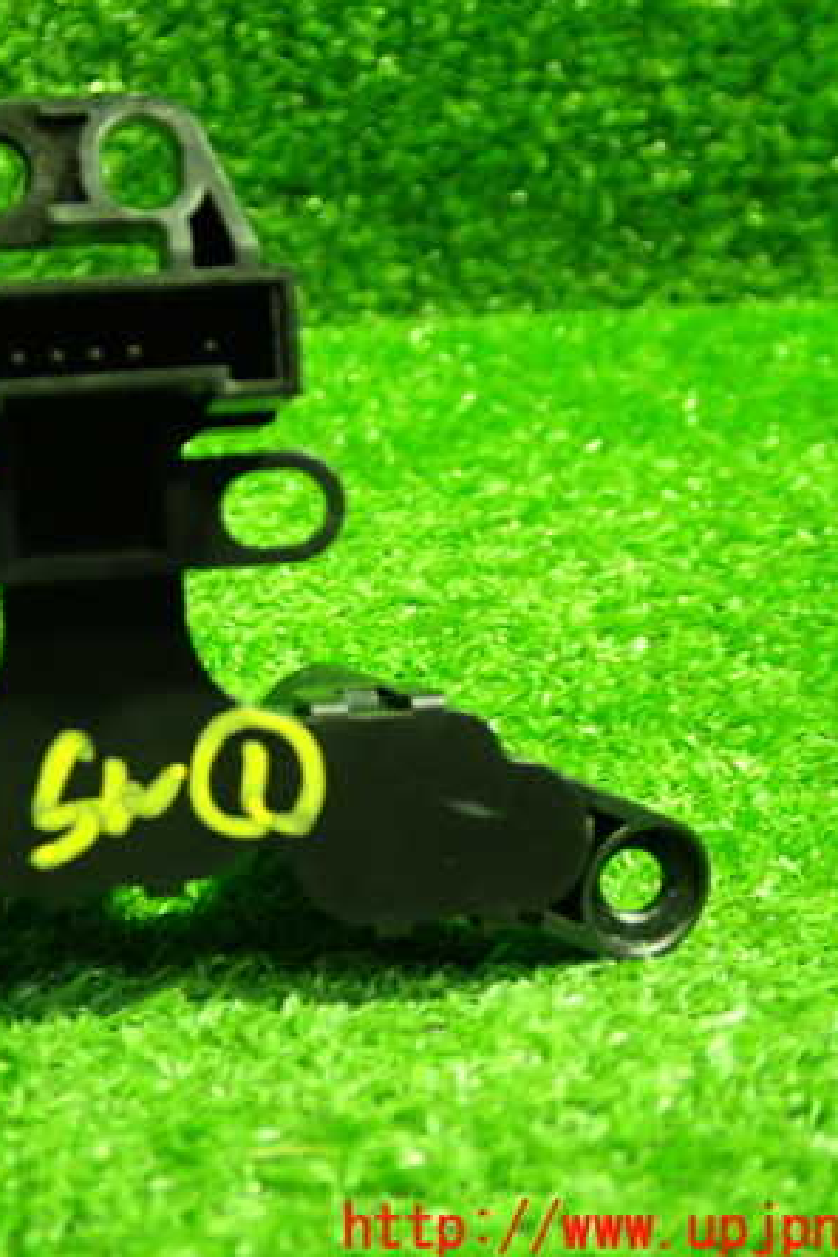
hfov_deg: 29.0
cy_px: 628
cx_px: 133
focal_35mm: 45
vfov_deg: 43.6
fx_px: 1571
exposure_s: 1/30
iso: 640
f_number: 2.4
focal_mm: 5.79
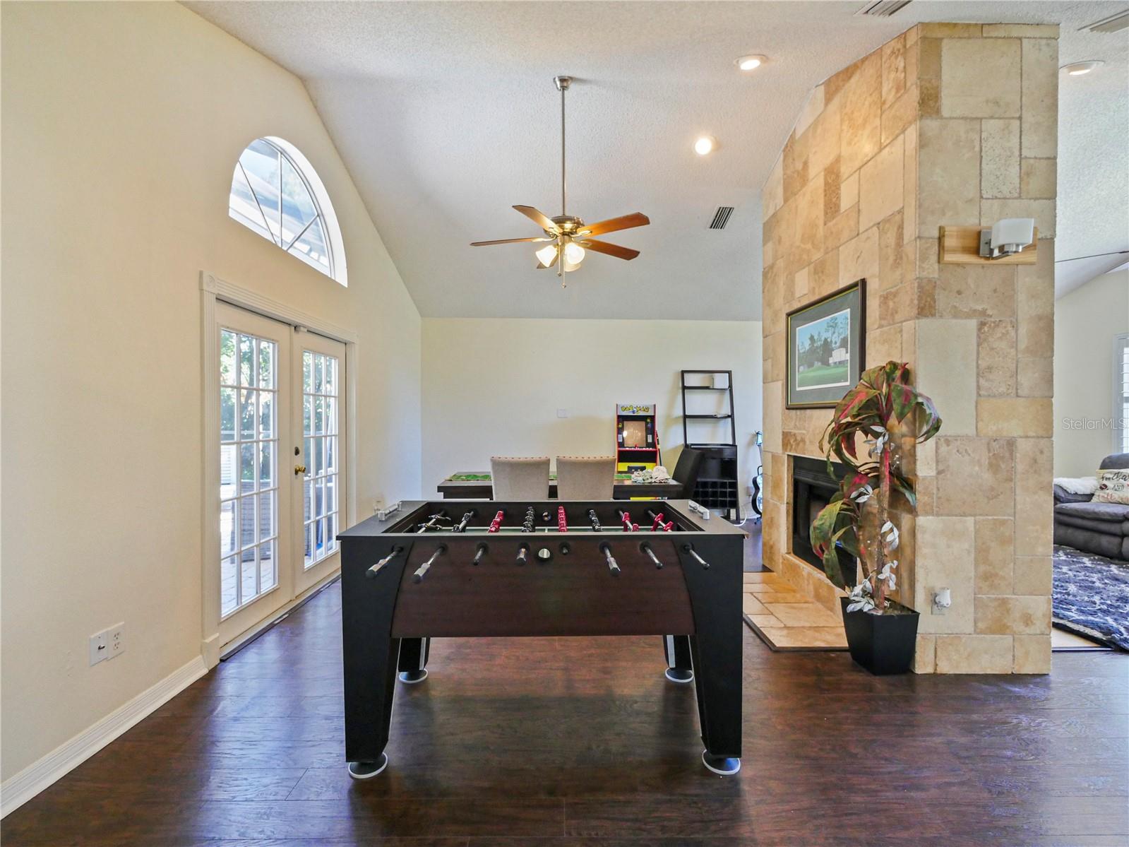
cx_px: 564
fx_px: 457
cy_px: 424
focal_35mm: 14
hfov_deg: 102.1
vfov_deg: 85.7
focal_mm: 7
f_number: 4
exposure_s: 1/60
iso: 1250
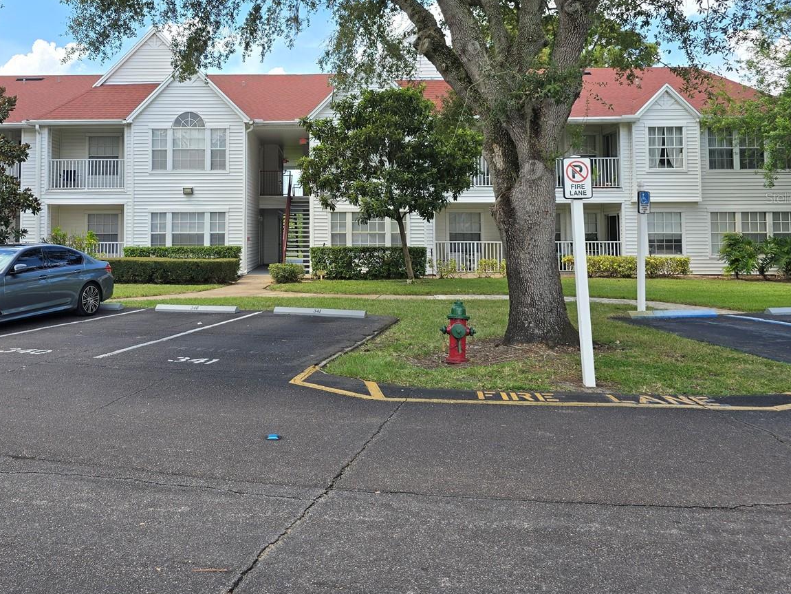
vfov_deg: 43.5
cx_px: 280
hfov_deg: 55.9
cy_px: 198
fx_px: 731
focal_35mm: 32
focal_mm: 6.3
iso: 12
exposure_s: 1/332
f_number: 1.7
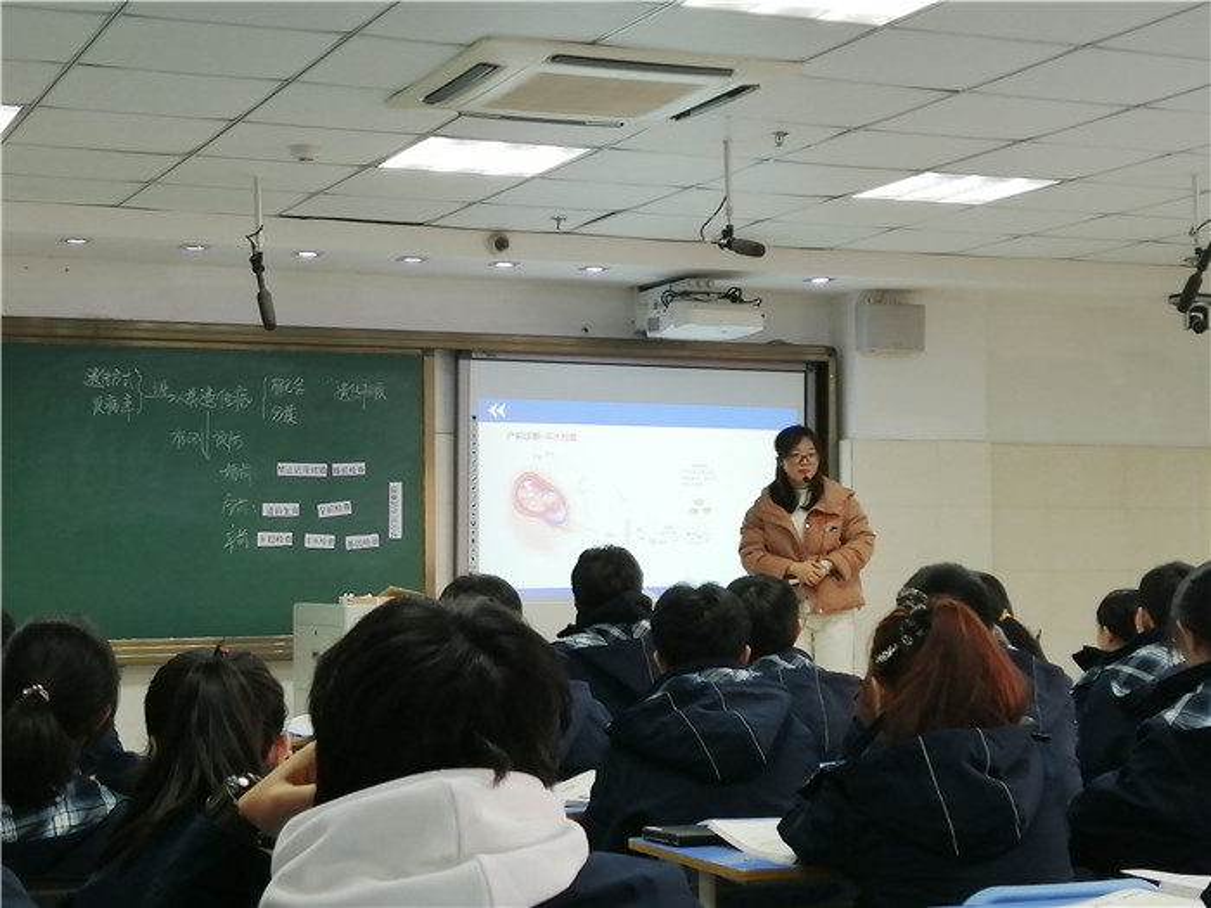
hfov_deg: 29.8
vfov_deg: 22.6
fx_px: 2274
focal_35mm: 65
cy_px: 454
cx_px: 606
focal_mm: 3.88
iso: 125
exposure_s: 1/50
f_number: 1.8
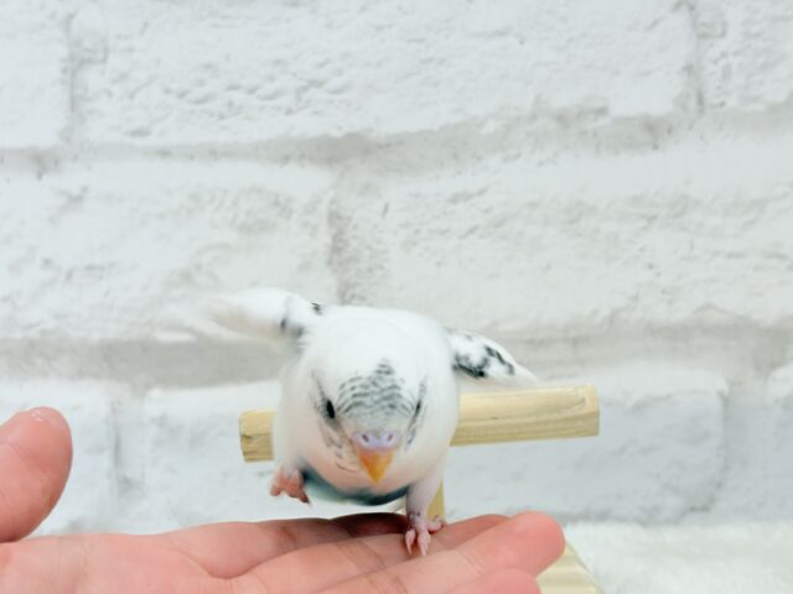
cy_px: 297
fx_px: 1191
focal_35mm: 52
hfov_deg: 36.8
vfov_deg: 28.0
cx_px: 396
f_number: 1.6
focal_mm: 5.96
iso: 25
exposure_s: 1/50
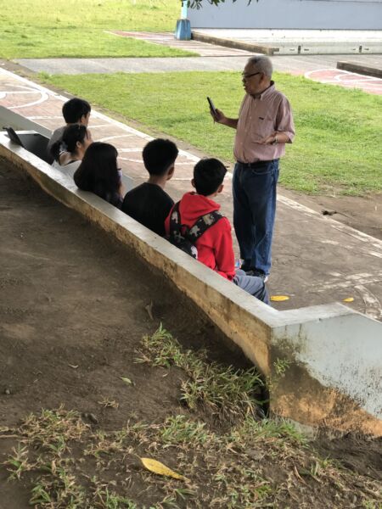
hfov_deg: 25.7
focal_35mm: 57
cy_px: 254
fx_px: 839
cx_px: 191
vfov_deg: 33.8
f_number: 2.8
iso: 125
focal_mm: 6.6
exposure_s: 1/120
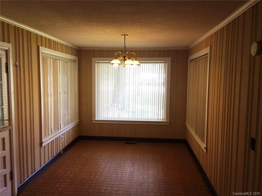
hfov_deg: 61.7
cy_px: 98
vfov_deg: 48.2
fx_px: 219
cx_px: 131
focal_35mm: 29
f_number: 2.2
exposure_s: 1/60
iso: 40
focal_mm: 4.15
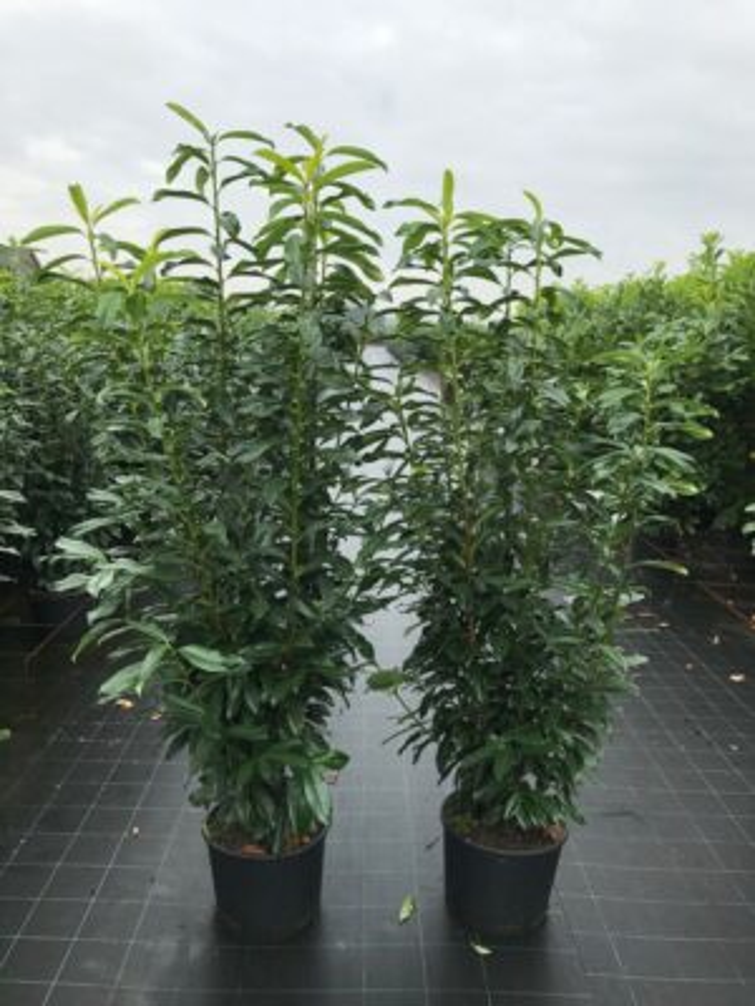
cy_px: 503
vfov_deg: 63.4
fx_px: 814
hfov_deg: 49.7
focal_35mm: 28
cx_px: 378
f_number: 1.8
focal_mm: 3.99
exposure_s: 1/778
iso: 20
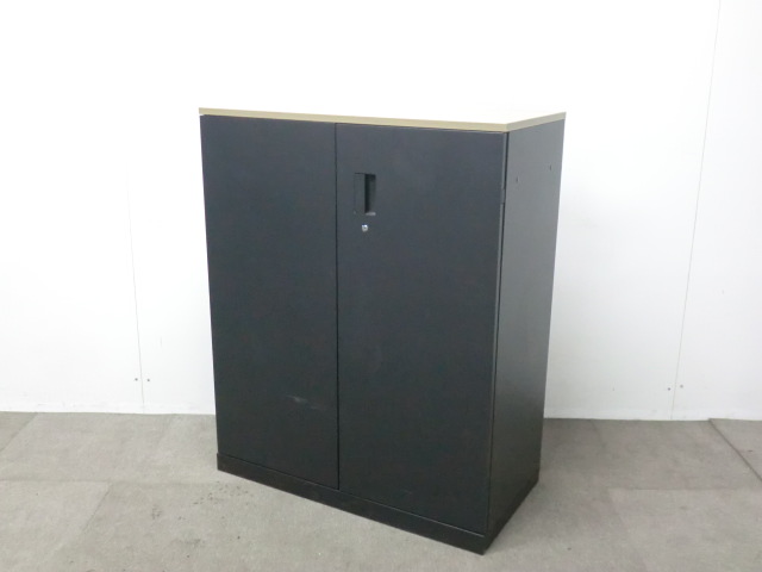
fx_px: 836
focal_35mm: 38
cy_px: 286
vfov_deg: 37.7
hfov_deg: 49.0
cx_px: 381
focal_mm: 6.9
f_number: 3.9
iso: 800
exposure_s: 1/30
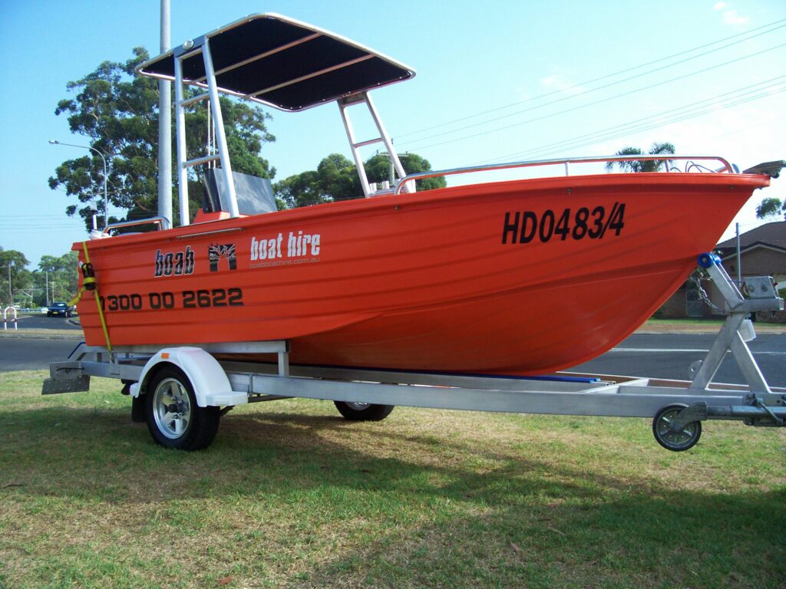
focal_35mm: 34
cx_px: 393
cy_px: 294
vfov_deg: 41.8
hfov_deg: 54.0
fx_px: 772
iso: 80
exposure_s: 1/634
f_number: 2.7
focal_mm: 5.6
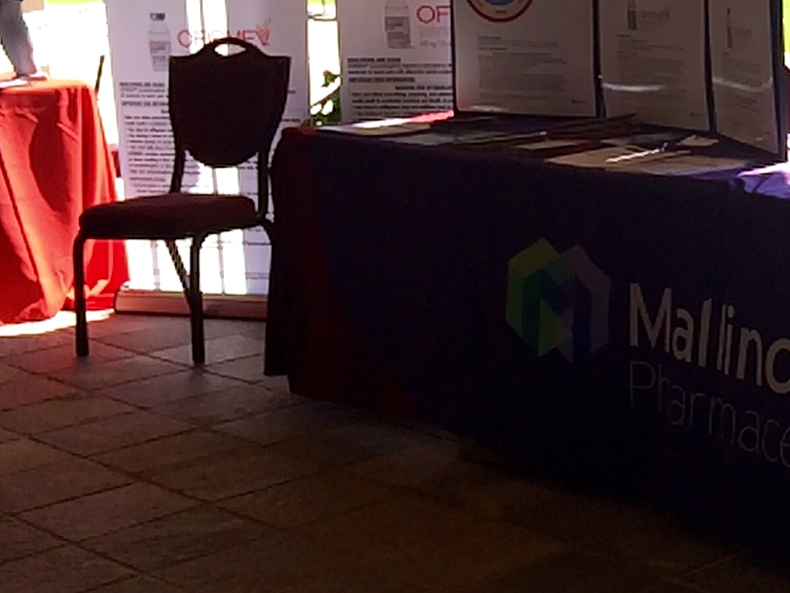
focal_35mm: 79
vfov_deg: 18.6
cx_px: 1008
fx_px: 1803
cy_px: 180
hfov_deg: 22.3
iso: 32
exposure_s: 1/447
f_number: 2.2
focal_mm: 4.15
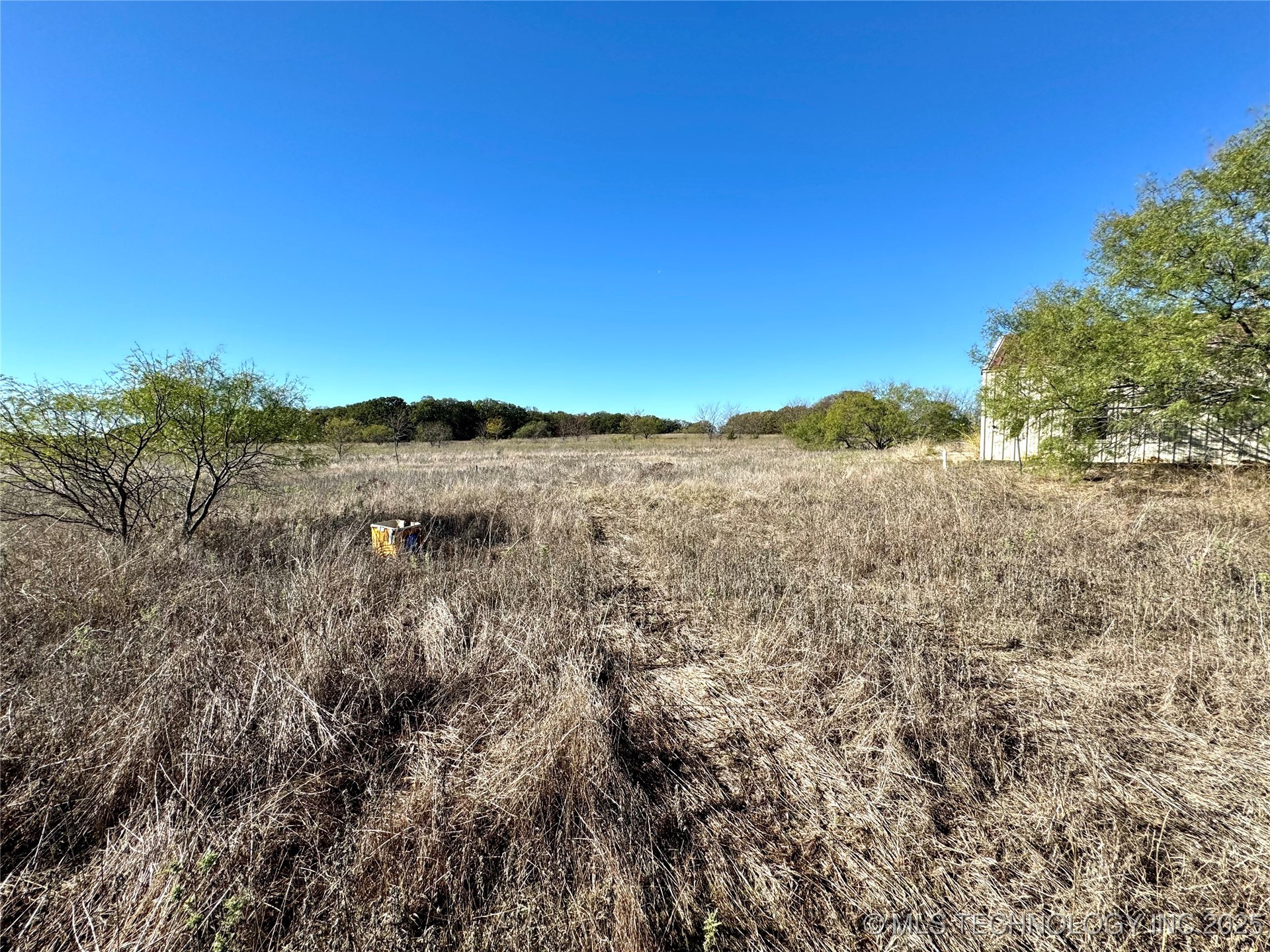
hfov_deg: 102.1
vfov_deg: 85.7
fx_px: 514
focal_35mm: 14
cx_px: 635
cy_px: 476
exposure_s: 1/1748
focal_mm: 2.22
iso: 50
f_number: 2.2
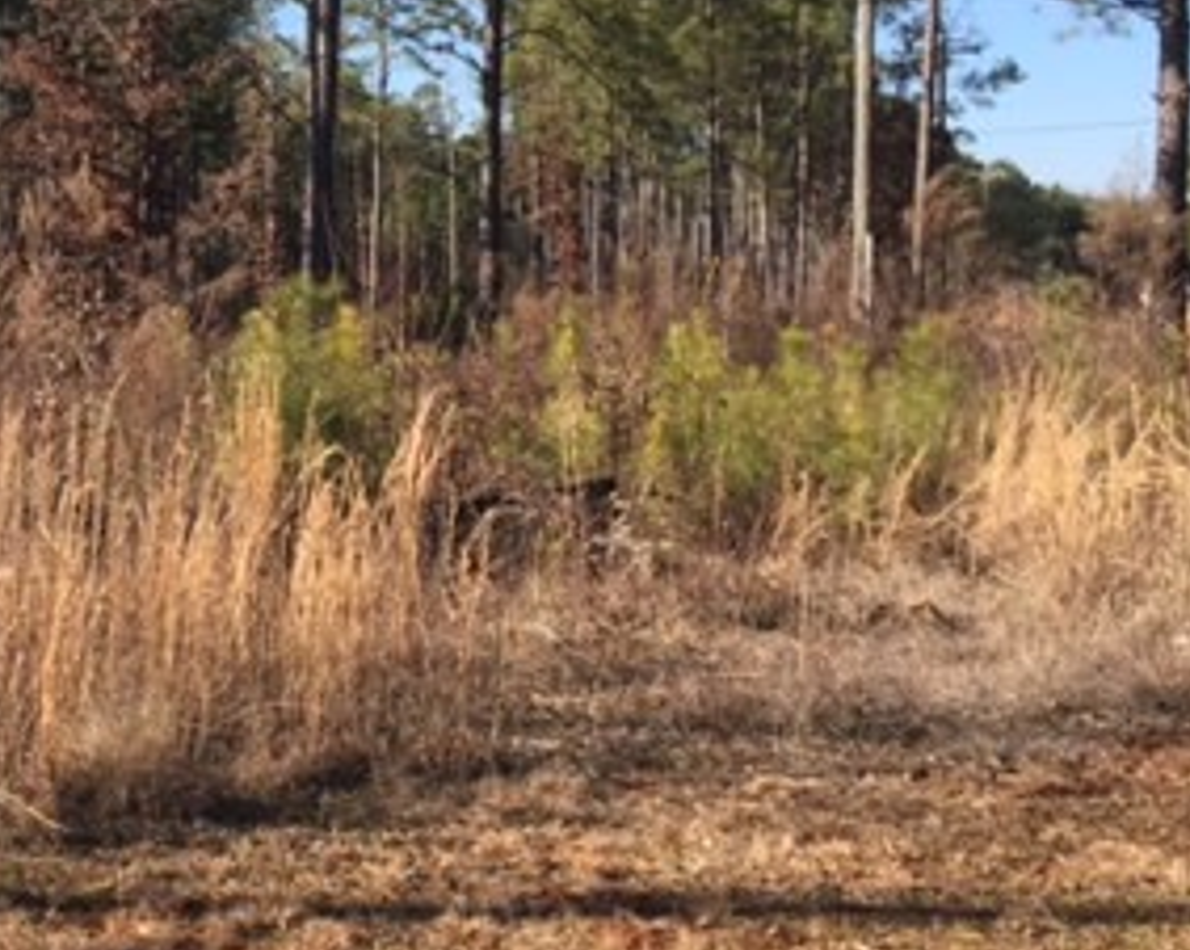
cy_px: 256
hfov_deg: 27.0
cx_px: -147
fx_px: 2252
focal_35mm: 64
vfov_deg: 23.6
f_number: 2.2
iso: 32
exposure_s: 1/964
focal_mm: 4.15
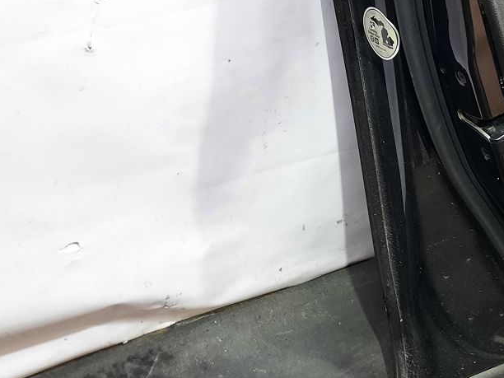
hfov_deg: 38.2
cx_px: 361
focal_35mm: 49
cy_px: 52
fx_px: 713
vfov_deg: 28.7
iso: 320
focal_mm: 4.6
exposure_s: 1/33
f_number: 2
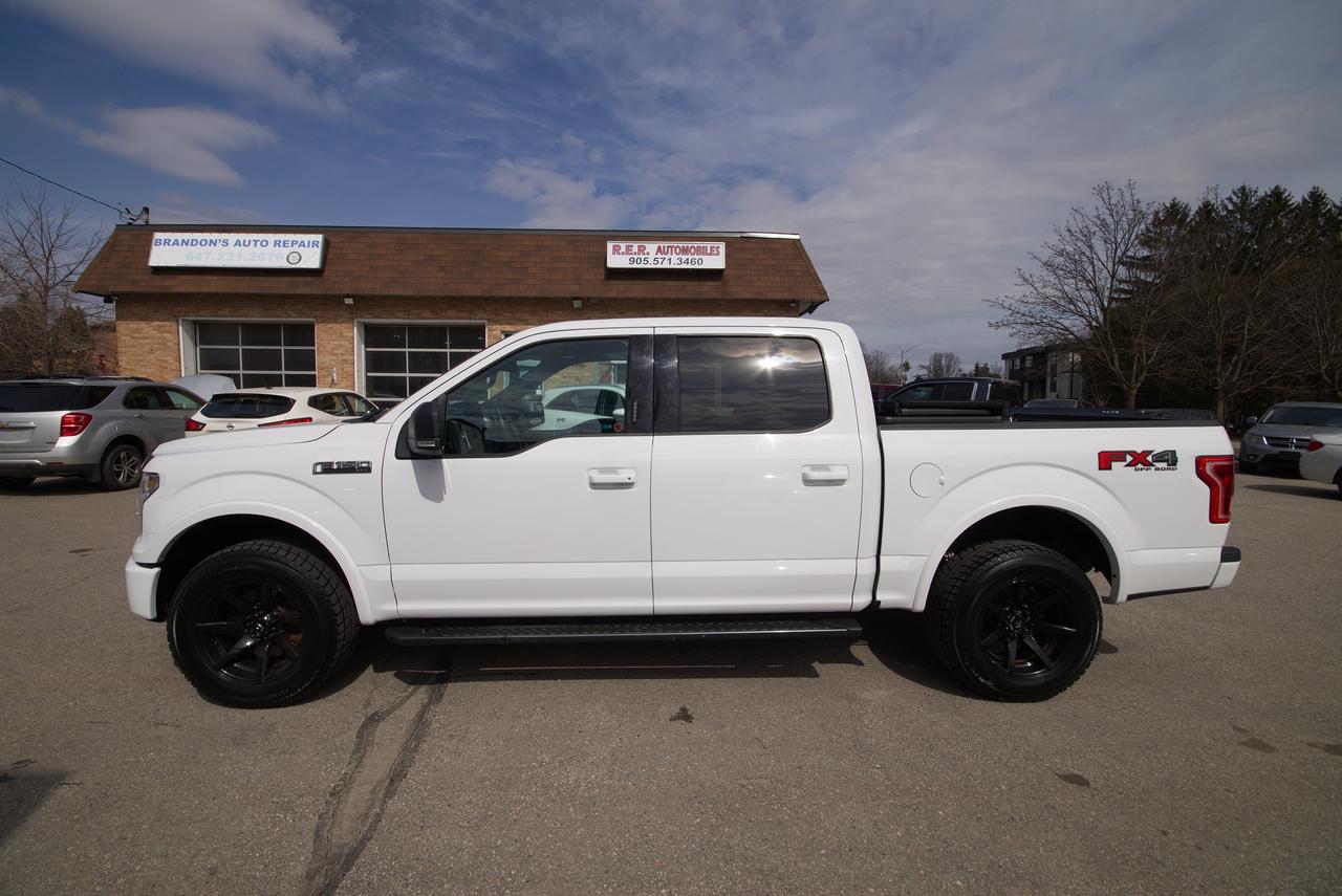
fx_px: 559
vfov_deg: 77.4
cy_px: 448
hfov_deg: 100.4
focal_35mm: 15
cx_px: 671
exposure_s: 1/320
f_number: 10
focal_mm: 10
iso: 100
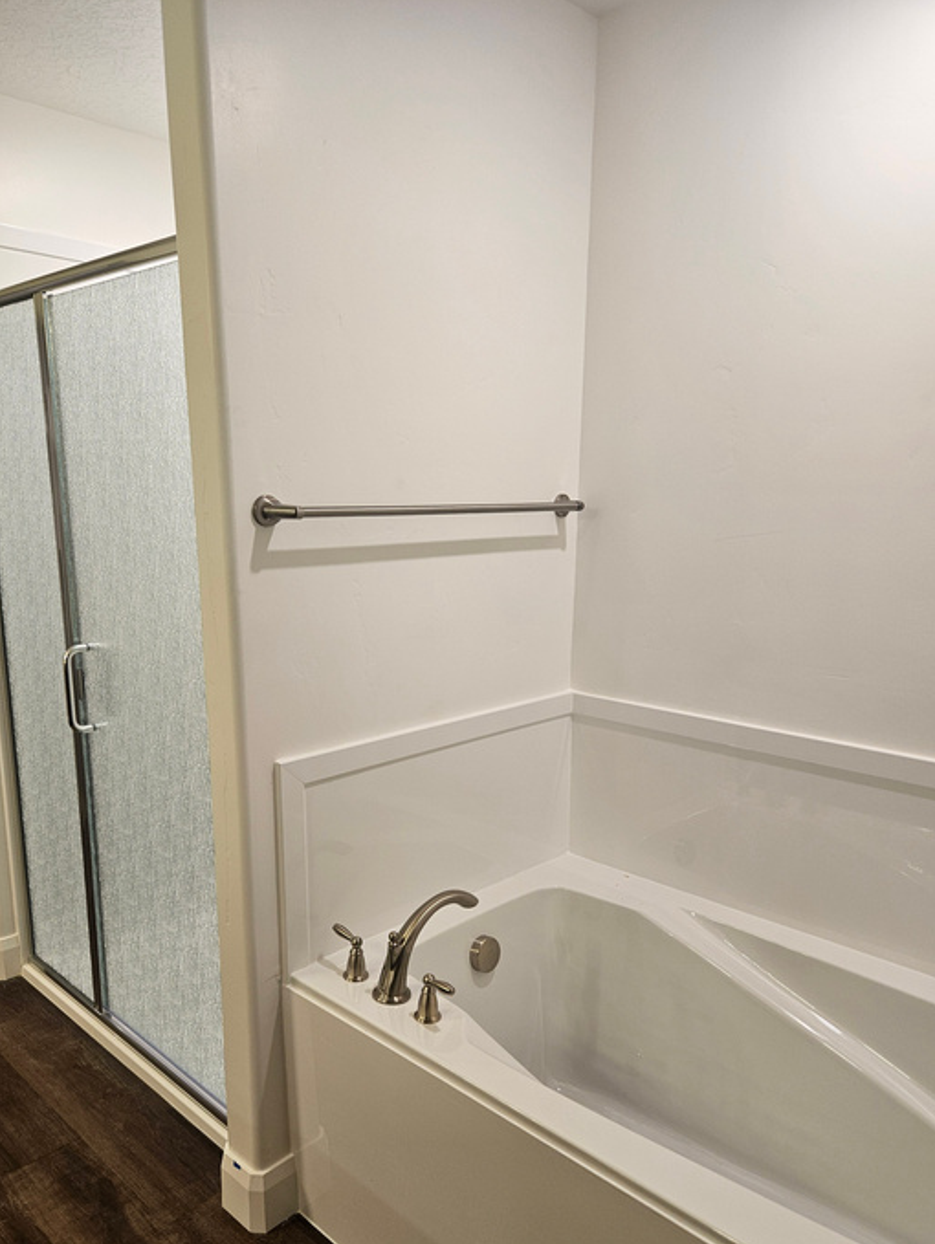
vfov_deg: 67.1
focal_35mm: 26
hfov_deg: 53.1
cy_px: 694
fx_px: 935
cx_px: 453
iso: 100
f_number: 1.8
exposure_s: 1/120
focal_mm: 5.4
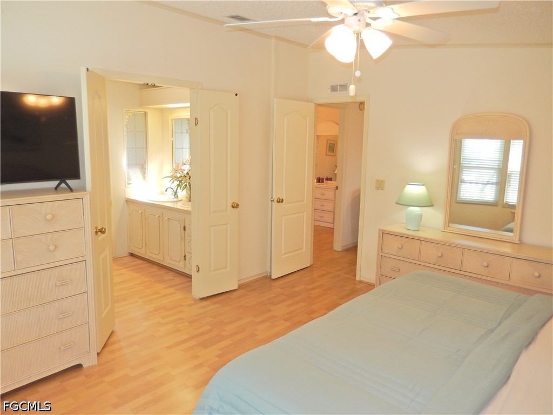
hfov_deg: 69.4
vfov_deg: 54.9
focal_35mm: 25
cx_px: 276
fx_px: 399
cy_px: 208
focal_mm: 4.5
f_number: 3.4
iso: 125
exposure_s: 1/40
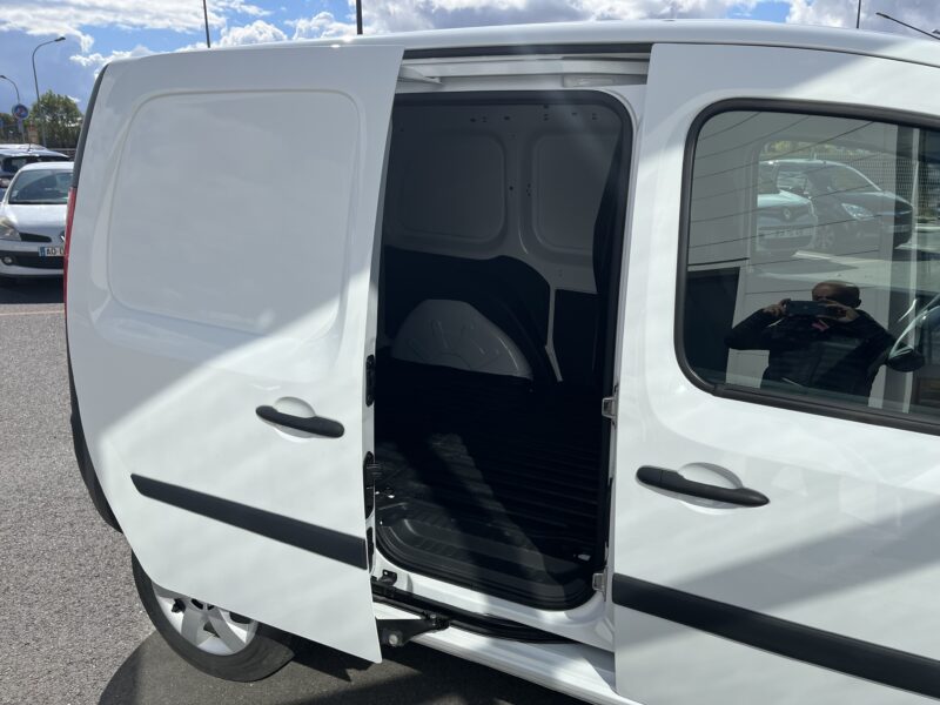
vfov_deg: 53.1
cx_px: 470
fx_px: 706
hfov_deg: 67.3
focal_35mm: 26
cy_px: 352
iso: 50
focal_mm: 5.1
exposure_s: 1/5319
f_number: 1.6
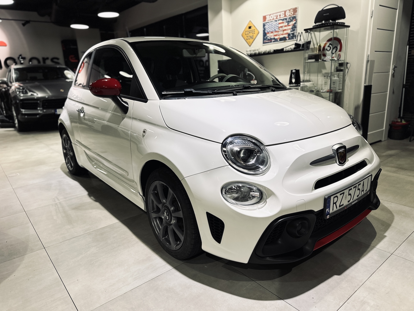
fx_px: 287
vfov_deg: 56.8
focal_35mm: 24
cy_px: 156
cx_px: 207
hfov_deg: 71.6
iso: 125
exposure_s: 1/50
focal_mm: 6.86
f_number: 1.78
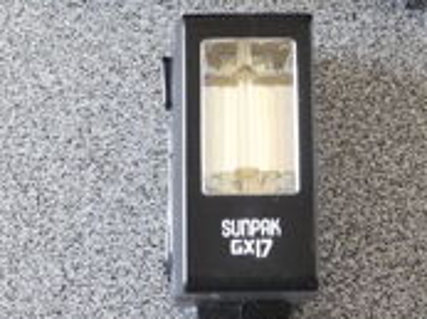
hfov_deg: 14.2
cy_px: -49
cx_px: 259
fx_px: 1711
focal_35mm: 139
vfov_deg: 10.5
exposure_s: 1/11.7
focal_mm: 10.7
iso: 400
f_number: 3.5
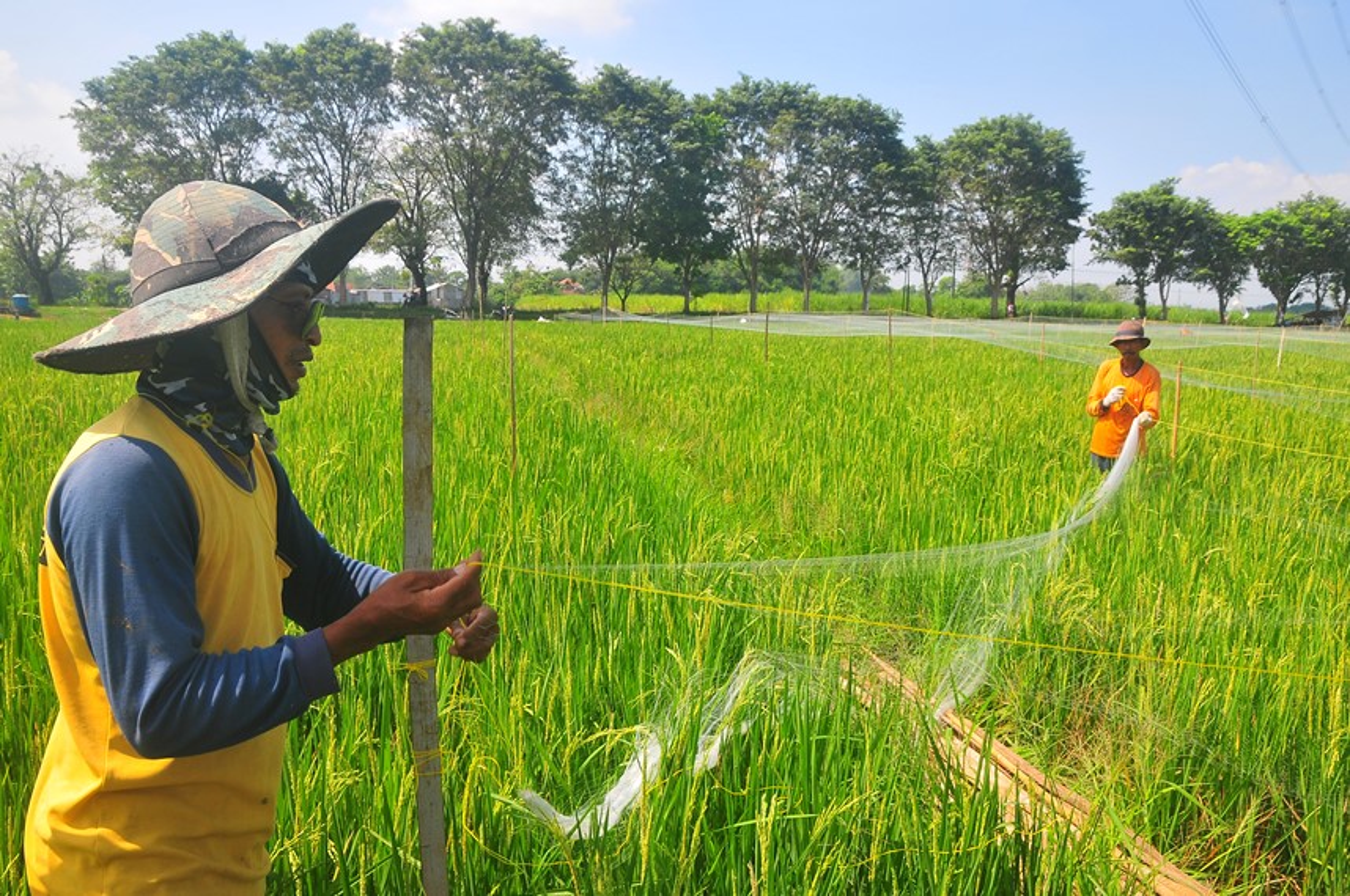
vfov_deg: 53.0
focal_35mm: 24
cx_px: 675
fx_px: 899
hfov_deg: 73.8
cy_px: 448
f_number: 9.5
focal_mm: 16
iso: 200
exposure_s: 1/180
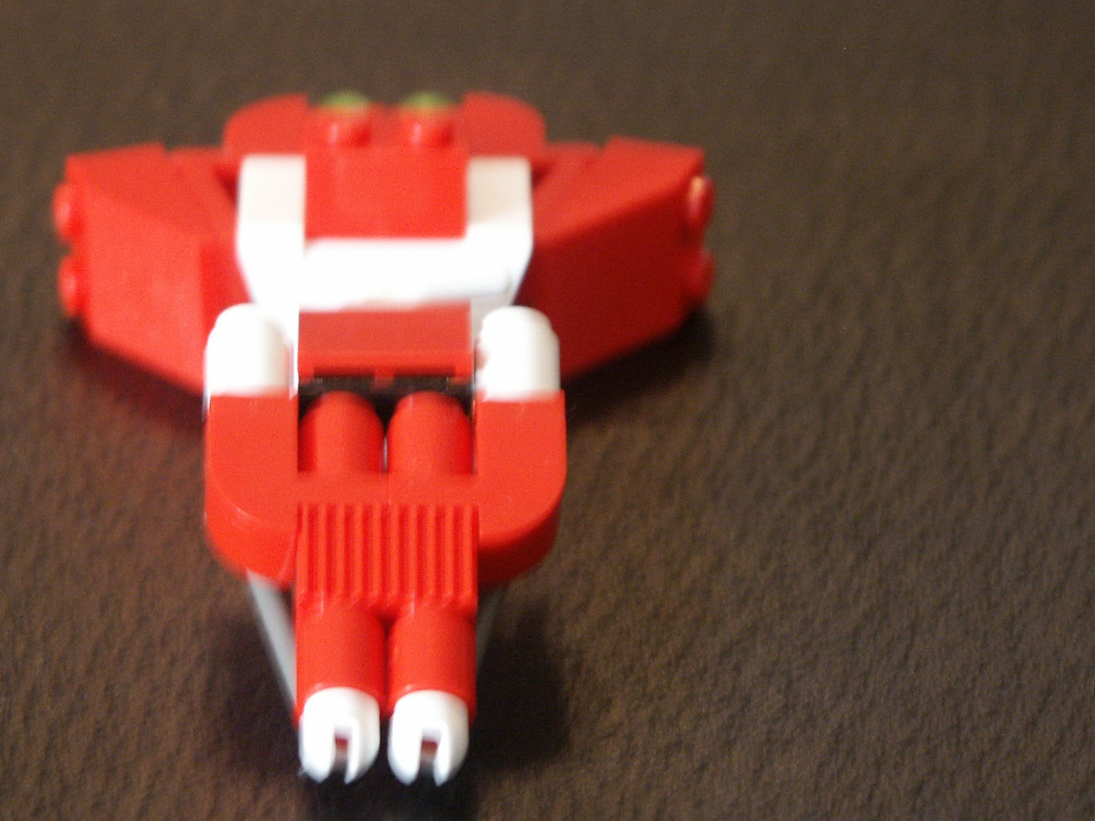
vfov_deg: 7.6
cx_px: 390
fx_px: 6200
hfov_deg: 10.1
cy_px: 397
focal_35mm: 196
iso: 200
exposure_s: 1/4
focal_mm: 30.94
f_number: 3.5
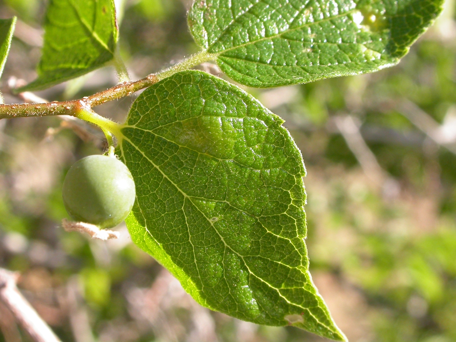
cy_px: 171
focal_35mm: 78
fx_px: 1028
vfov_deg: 18.9
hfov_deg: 25.0
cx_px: 228
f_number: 6.3
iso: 100
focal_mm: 16.2
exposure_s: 1/128
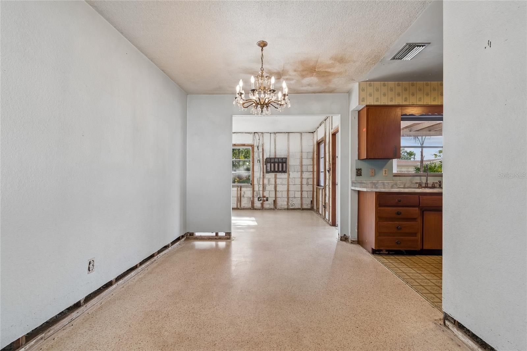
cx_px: 264
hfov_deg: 100.4
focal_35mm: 15
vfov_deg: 77.3
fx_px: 220
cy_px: 176
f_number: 7.1
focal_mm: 10
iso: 100
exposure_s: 1/13
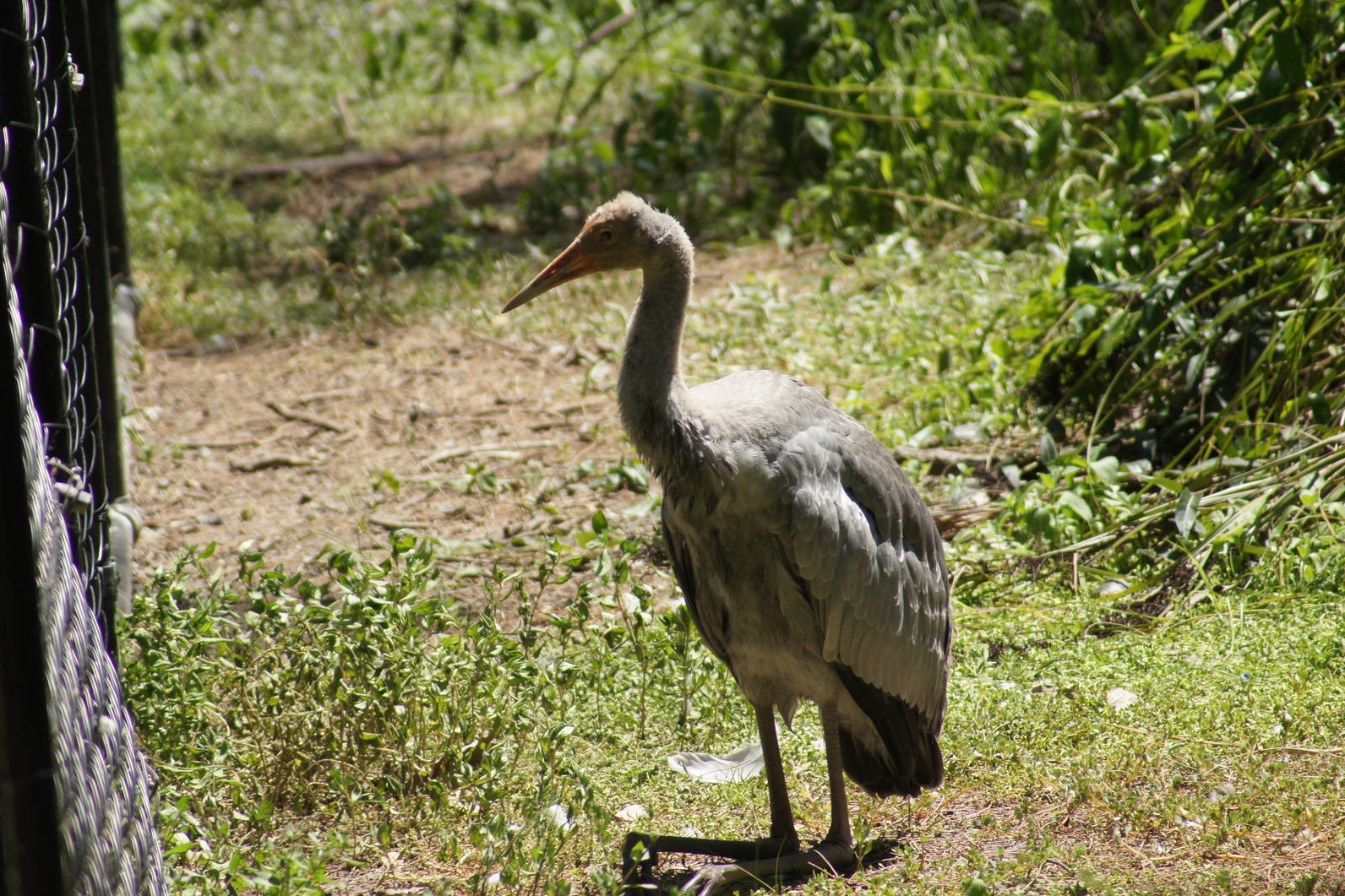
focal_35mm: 452
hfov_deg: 4.6
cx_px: 675
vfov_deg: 3.0
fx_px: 16884
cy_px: 449
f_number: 7.1
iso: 400
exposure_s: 1/640
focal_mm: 300
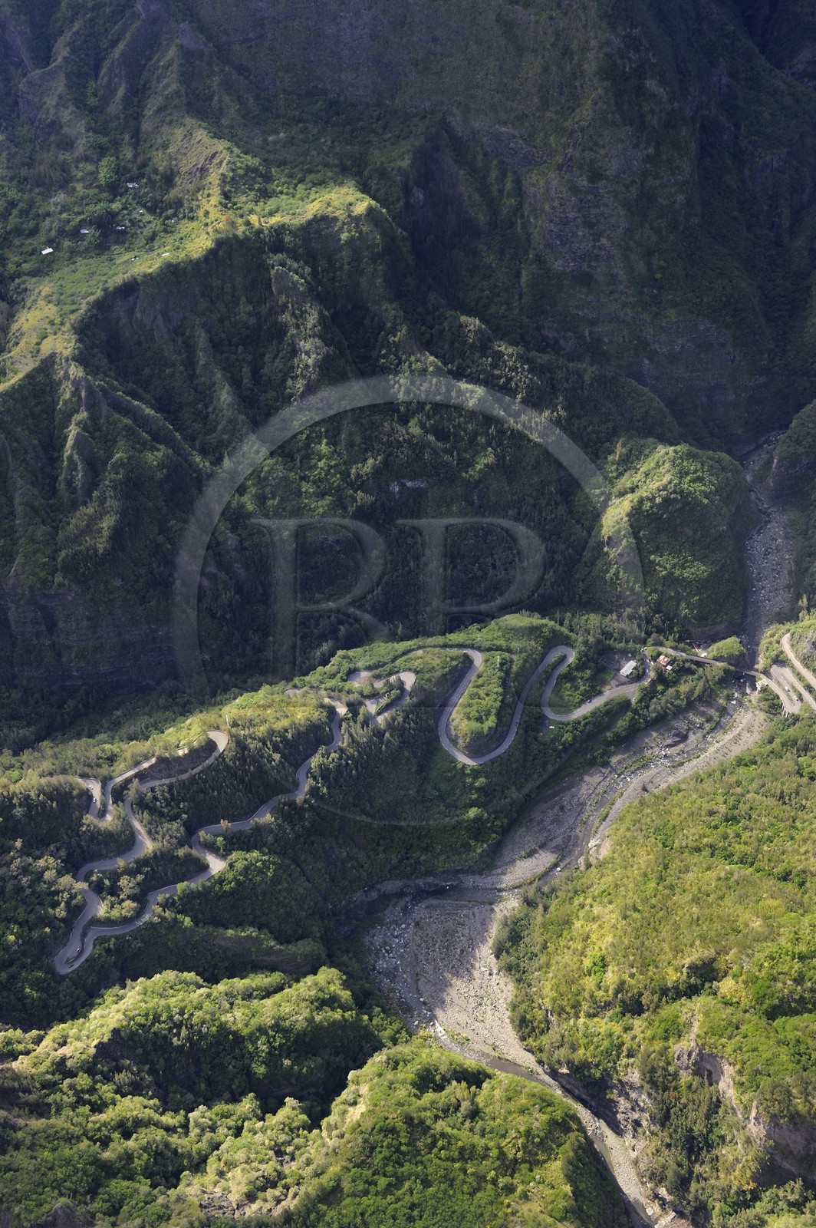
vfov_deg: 44.5
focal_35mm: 44
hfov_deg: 30.5
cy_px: 614
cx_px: 408
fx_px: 1498
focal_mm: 44
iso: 800
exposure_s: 1/1000
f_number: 5
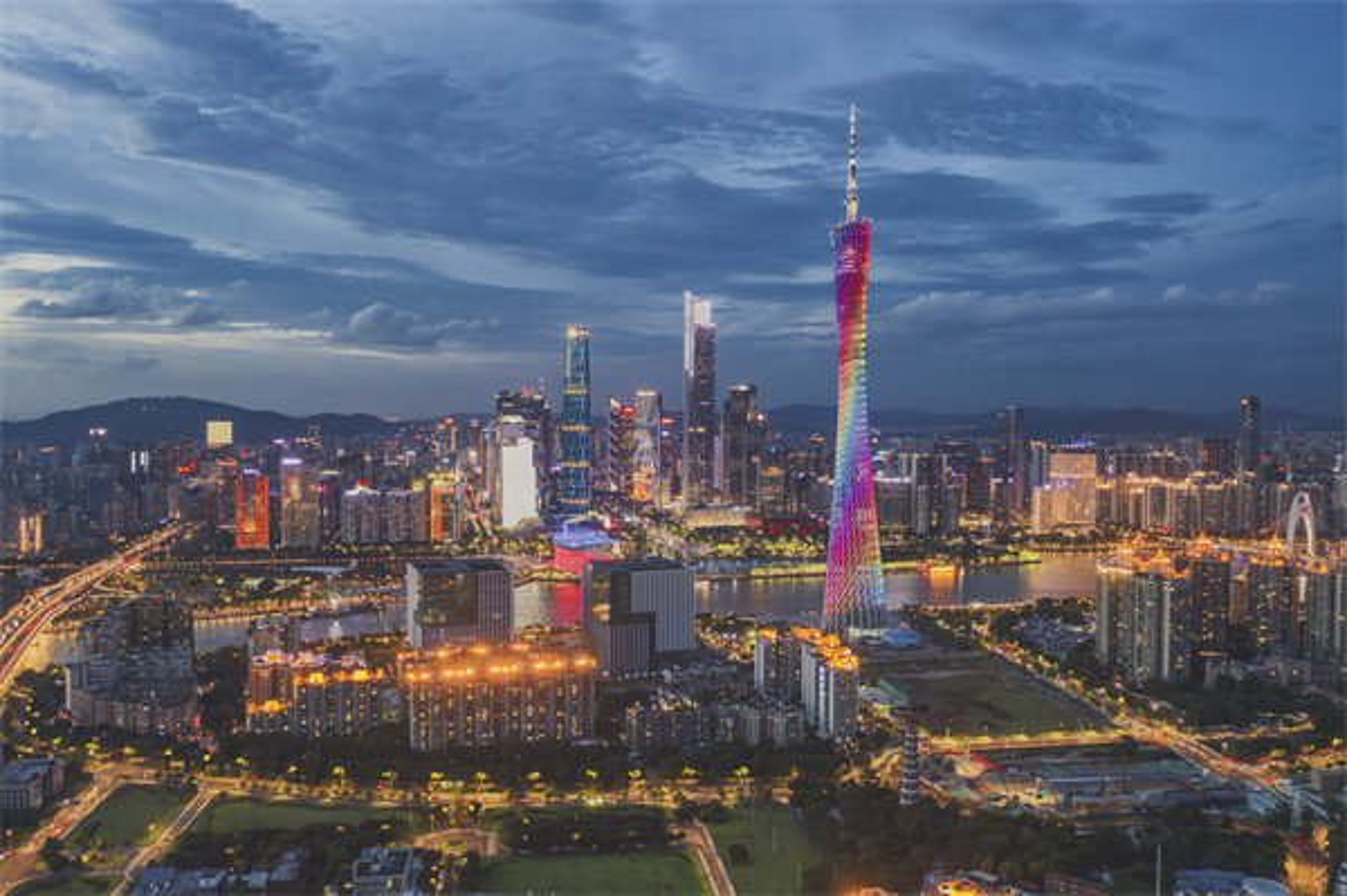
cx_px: 674
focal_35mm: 28
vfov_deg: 46.3
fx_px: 1047
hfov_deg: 65.5
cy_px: 448
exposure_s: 1/2
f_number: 2.8
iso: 100
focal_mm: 10.26
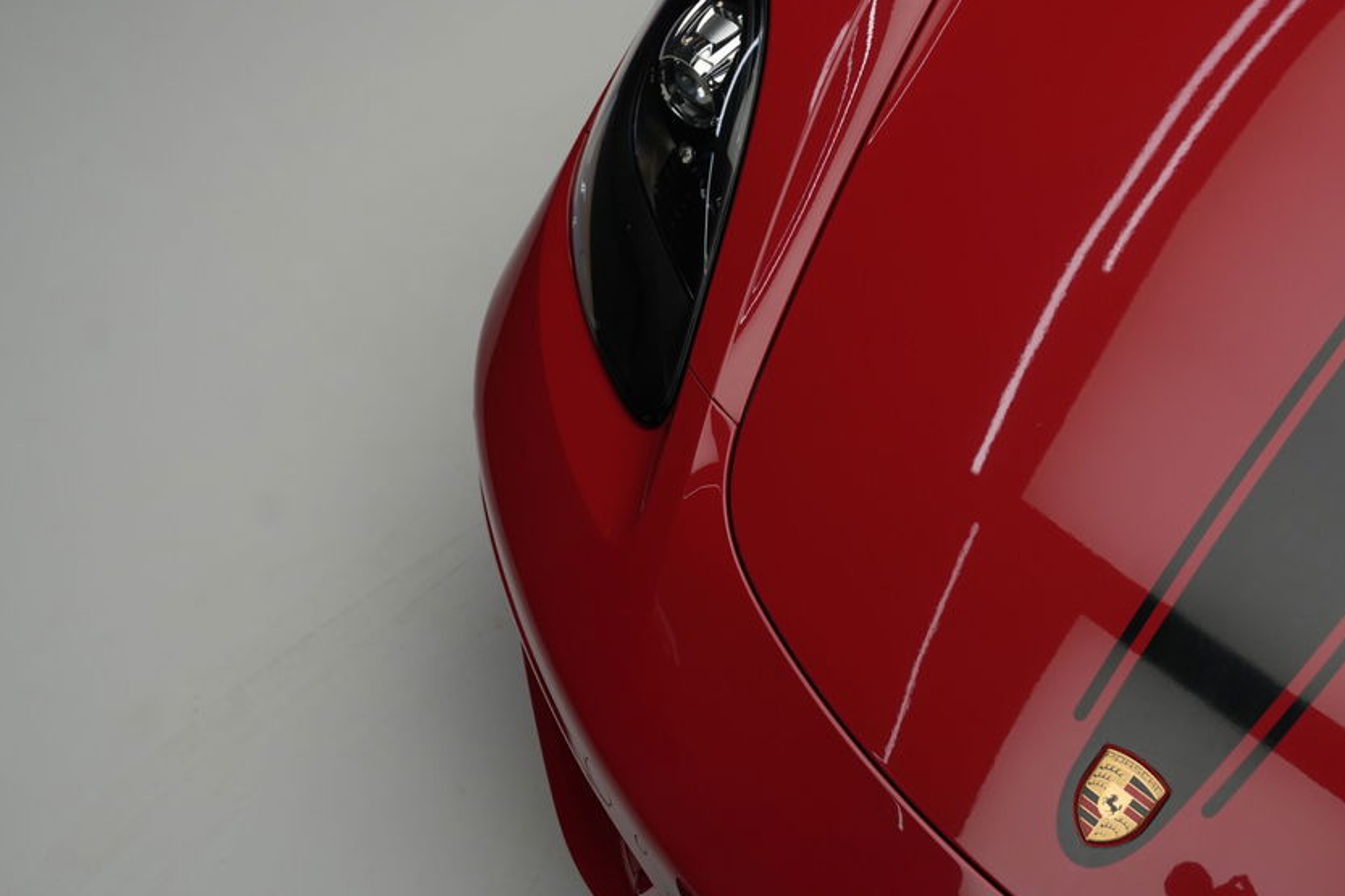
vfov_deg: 31.1
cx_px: 775
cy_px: 352
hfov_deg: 45.3
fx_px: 1606
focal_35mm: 43
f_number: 4
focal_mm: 35
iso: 400
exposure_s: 1/60
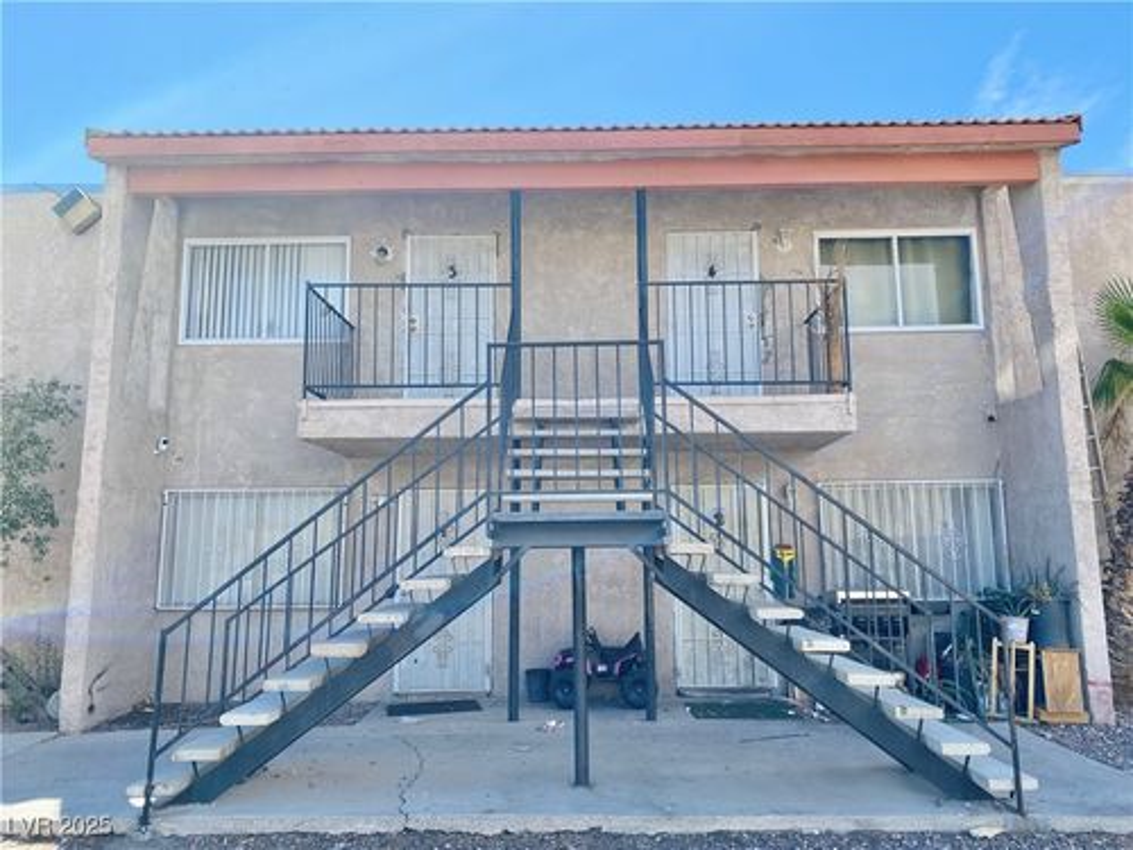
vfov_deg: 53.1
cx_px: 566
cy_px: 425
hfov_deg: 67.3
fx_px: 851
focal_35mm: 26
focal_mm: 4.25
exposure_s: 1/1157
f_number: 1.8
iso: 32
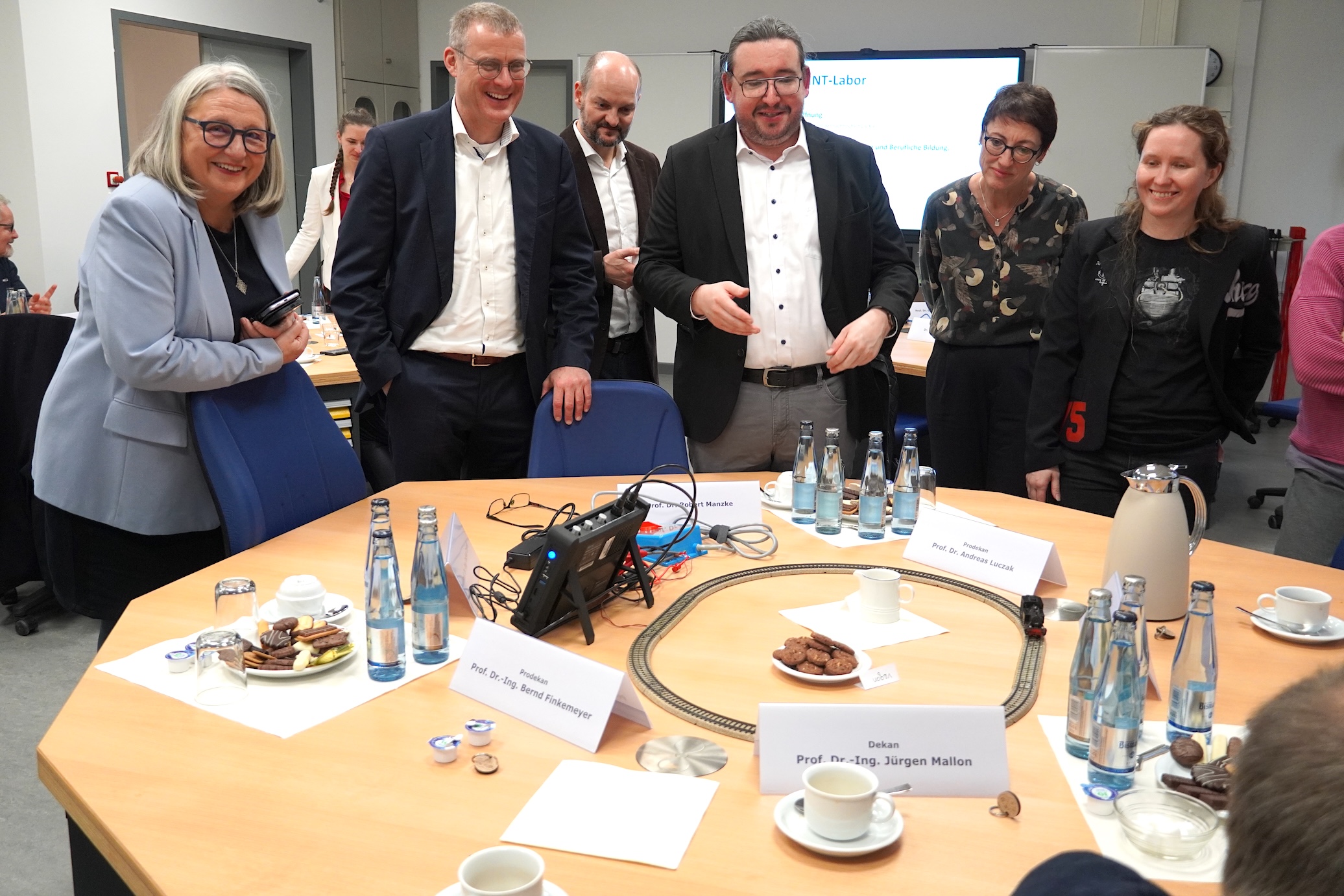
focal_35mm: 33
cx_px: 672
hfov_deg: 57.2
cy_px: 448
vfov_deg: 40.0
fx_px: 1232
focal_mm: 22
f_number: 4
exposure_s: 1/160
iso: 1000
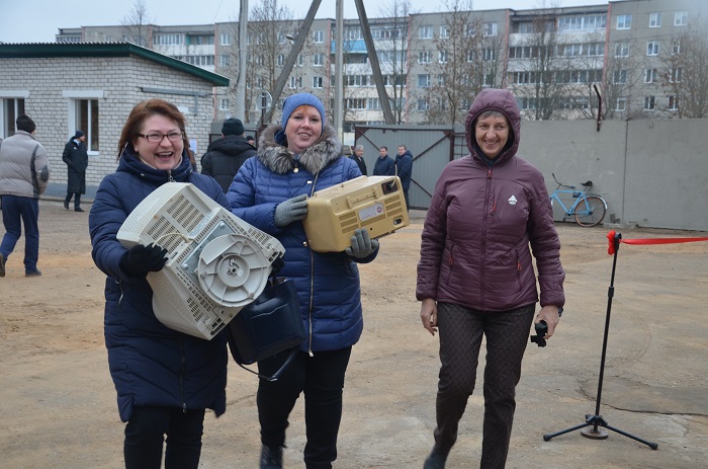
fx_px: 1118
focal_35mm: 57
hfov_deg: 35.1
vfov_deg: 23.7
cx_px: 354
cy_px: 234
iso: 400
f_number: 4.5
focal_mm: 38
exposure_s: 1/60
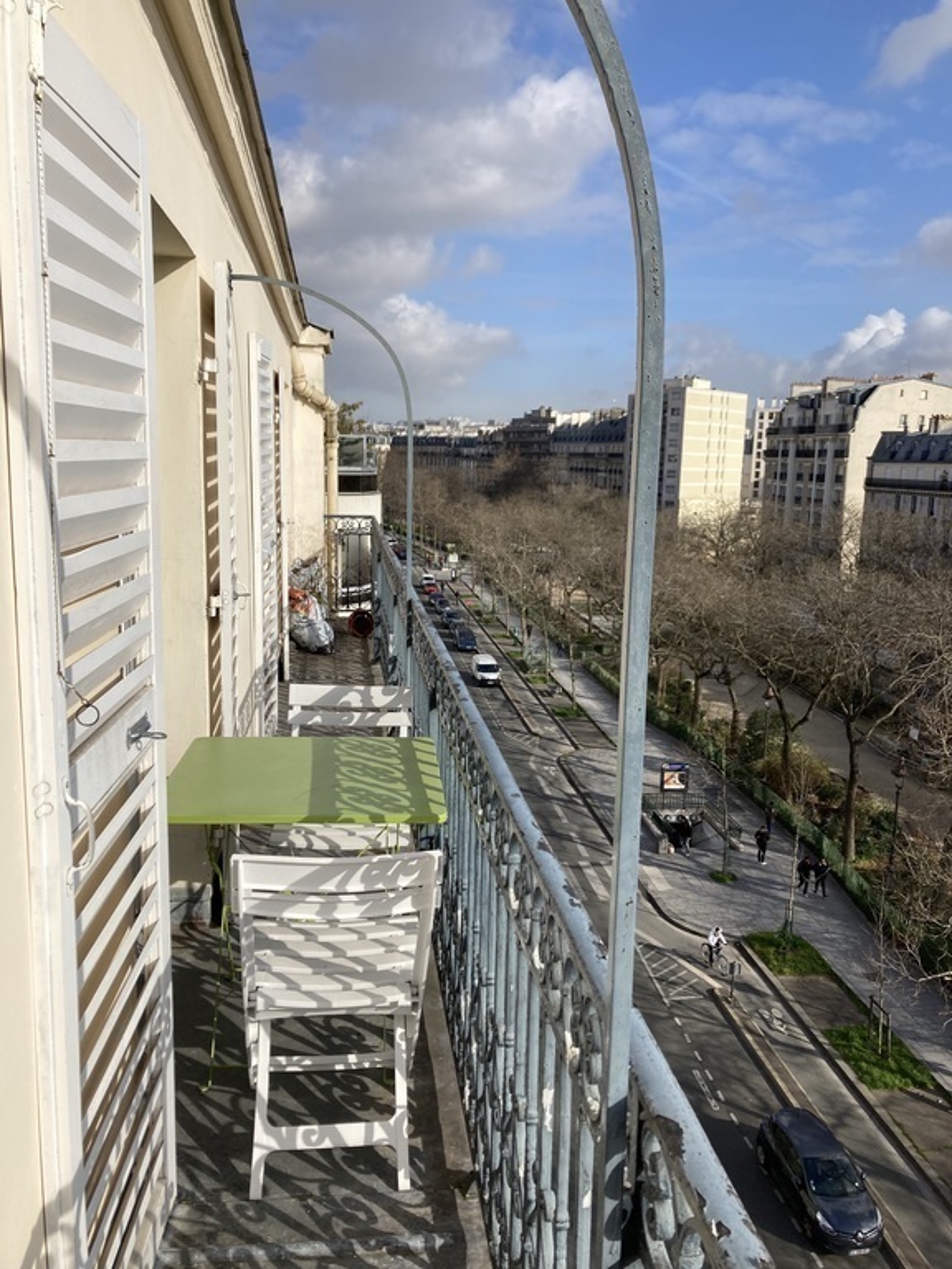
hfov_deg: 49.7
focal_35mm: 28
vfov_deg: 63.4
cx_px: 476
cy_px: 634
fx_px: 1027
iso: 20
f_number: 1.8
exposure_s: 1/2825
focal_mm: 3.99
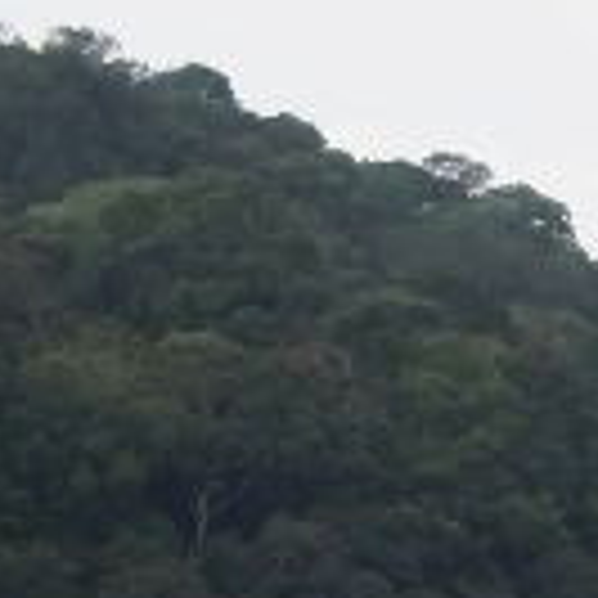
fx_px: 10339
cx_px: 823
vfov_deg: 3.3
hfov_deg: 3.3
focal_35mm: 529
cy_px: 758
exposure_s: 1/30
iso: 100
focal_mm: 18.9
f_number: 5.9
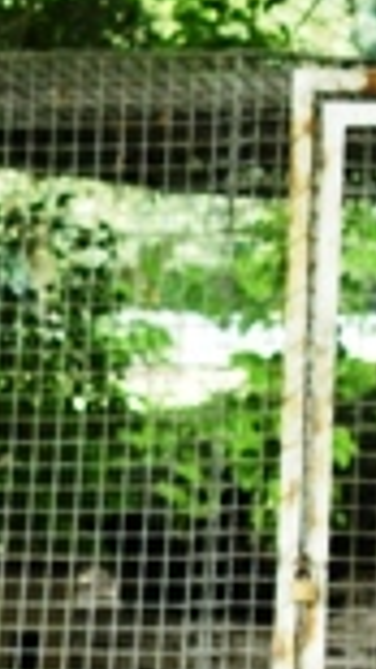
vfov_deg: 13.2
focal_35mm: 162
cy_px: 578
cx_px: -186
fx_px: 2876
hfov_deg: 7.4
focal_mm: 28
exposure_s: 1/100
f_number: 5
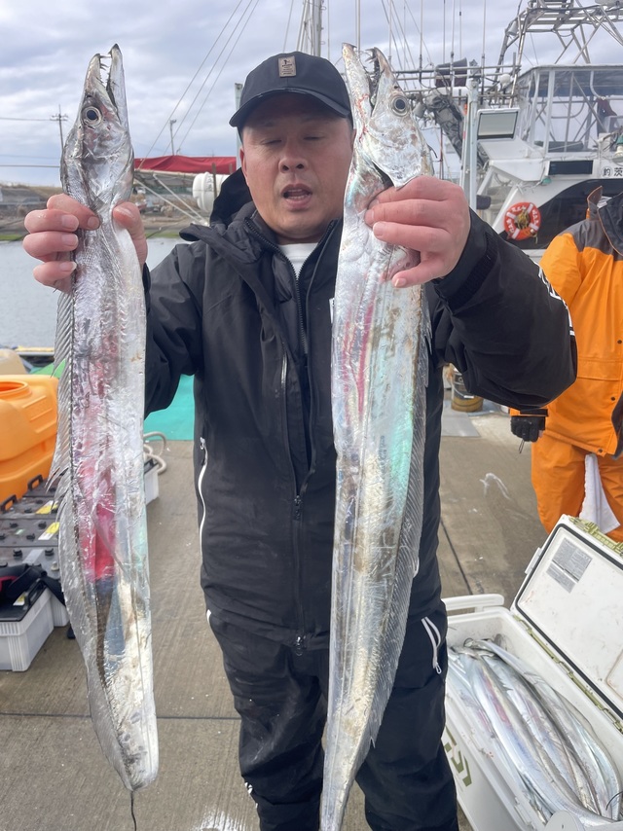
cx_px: 312
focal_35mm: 26
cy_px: 416
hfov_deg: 53.0
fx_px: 624
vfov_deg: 67.3
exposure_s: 1/1453
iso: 32
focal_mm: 4.2
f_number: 1.6
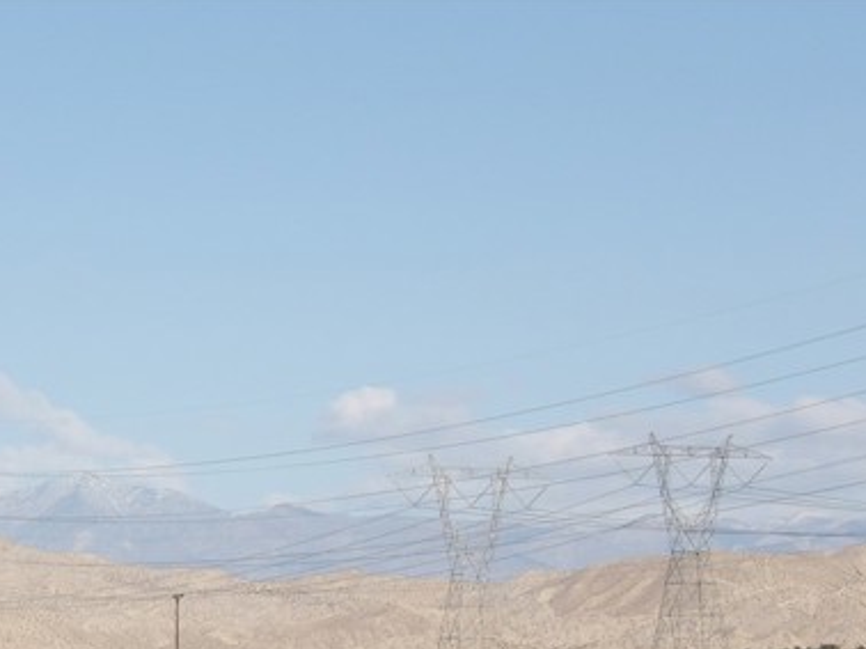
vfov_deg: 7.2
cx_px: 183
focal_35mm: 205
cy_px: 546
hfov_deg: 9.6
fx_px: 5125
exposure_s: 1/296
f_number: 7.3
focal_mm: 21.7
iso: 100
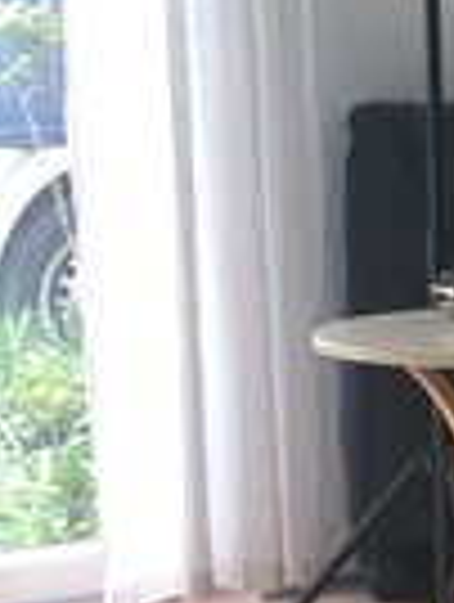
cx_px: 859
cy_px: 338
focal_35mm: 160
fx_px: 2789
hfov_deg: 8.9
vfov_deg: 12.3
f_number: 1.8
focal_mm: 3.99
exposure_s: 1/17
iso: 40
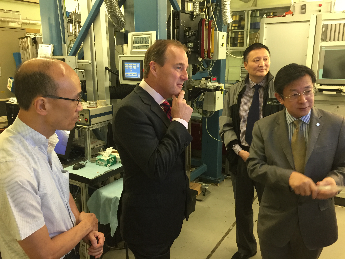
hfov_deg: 61.7
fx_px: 289
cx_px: 172
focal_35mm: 29
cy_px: 130
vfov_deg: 48.2
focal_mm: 4.15
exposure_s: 1/17
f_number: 2.2
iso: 100
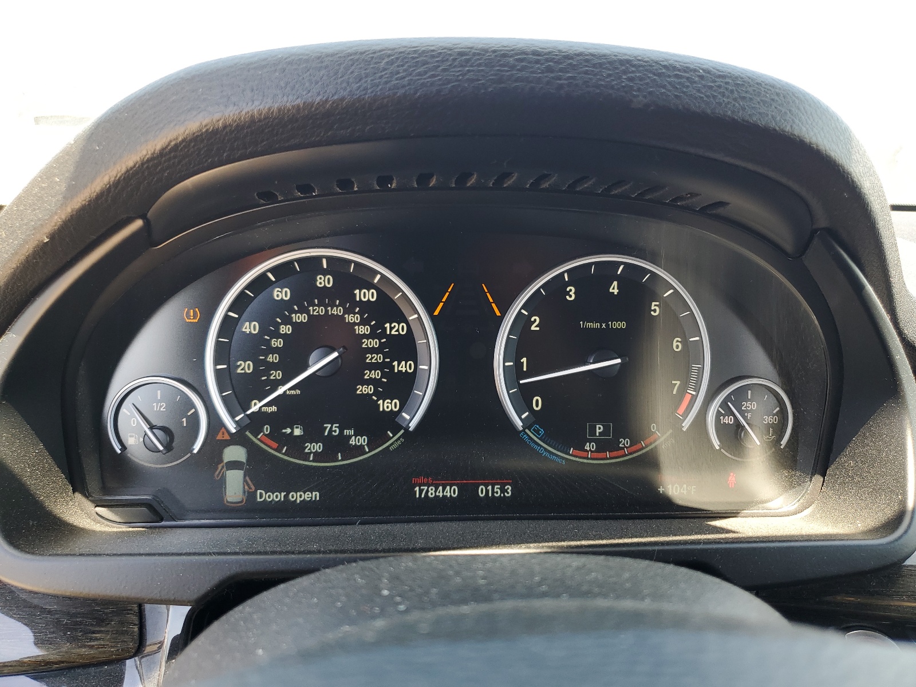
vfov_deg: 53.1
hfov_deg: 67.3
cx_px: 458
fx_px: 688
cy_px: 344
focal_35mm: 26
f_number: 1.5
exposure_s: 1/143
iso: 50
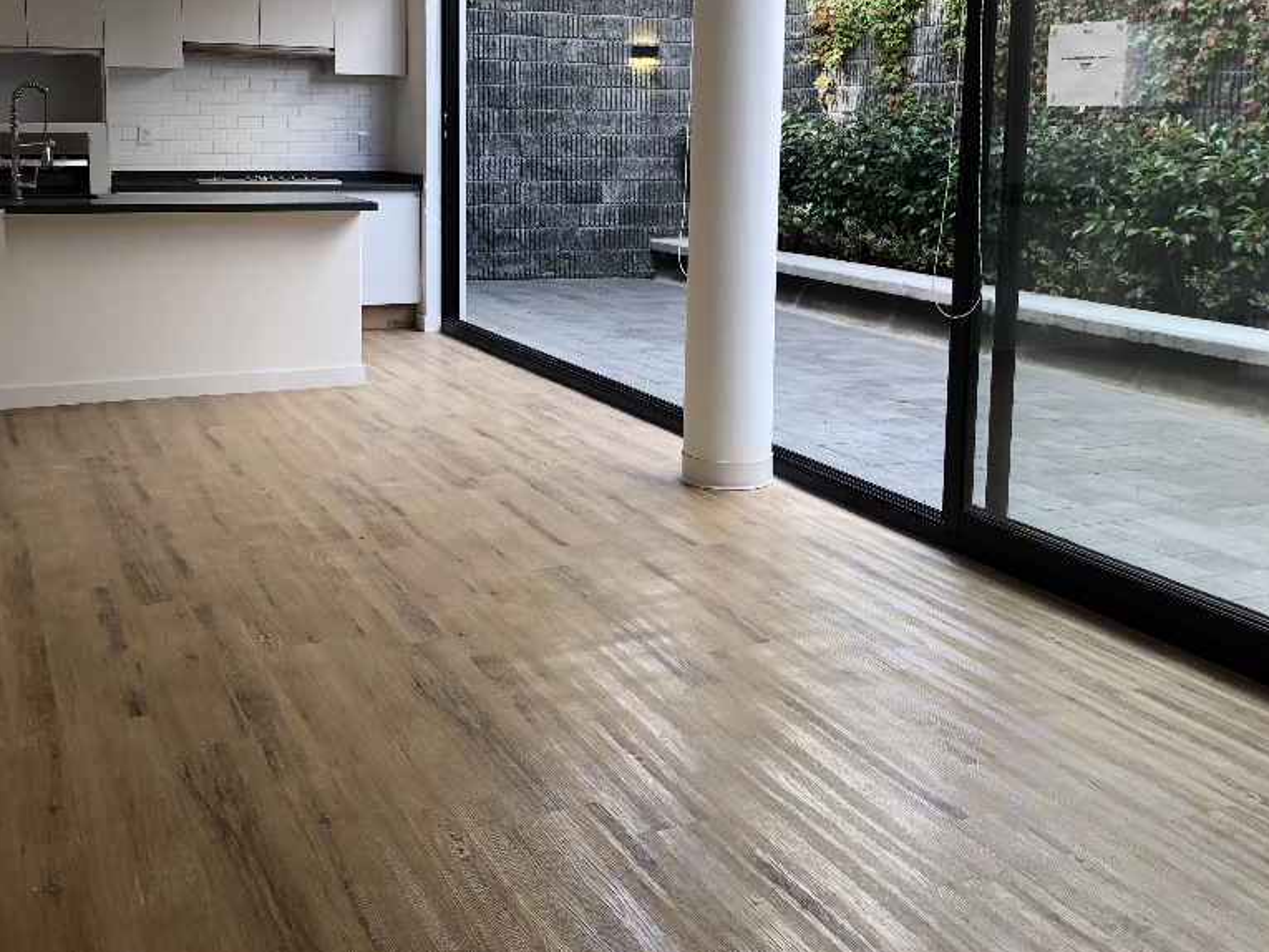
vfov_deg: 36.6
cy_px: 340
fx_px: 1430
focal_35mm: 39
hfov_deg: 47.9
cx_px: 632
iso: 50
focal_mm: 3.99
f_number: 1.8
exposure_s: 1/120
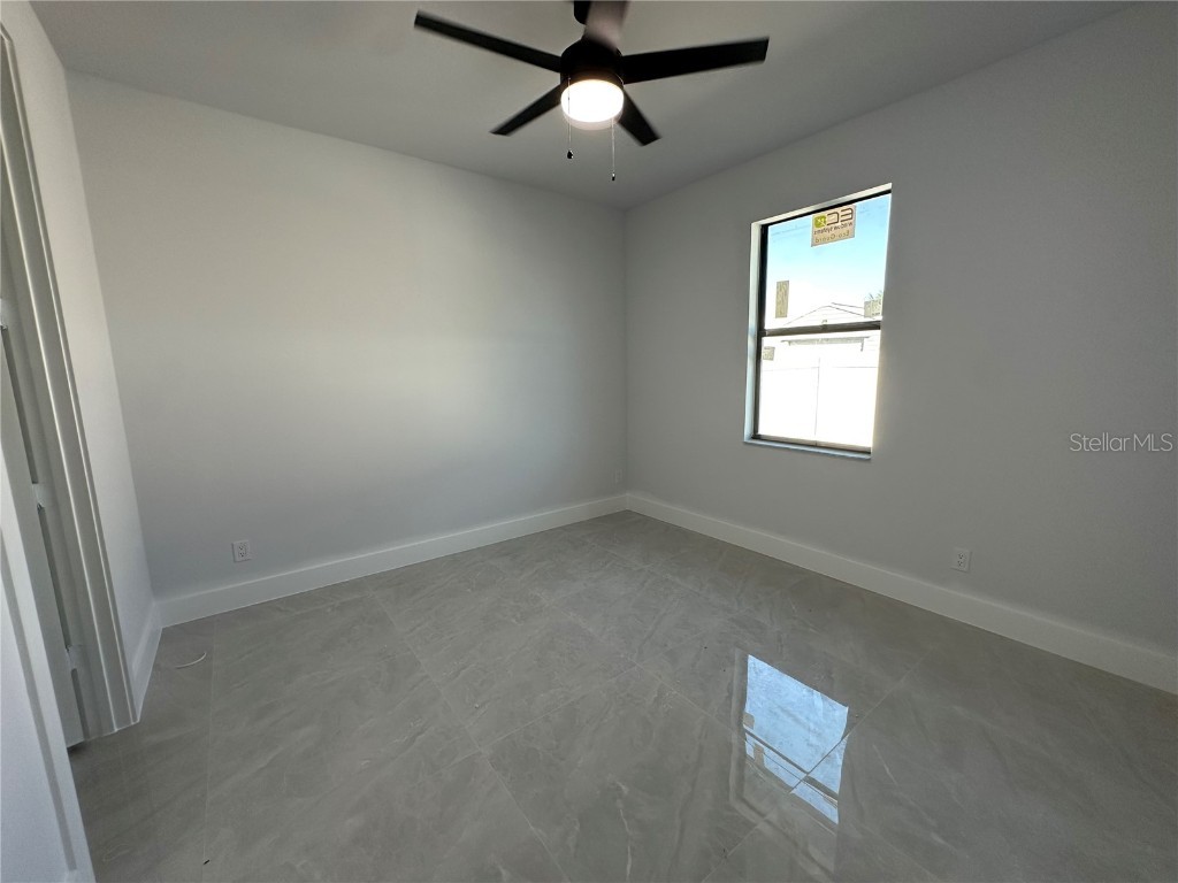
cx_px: 589
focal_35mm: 14
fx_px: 476
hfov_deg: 102.1
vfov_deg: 85.7
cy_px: 442
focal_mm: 2.22
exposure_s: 1/120
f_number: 2.2
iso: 125
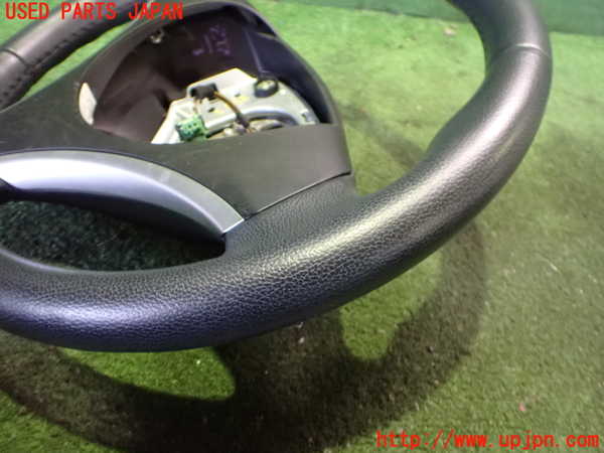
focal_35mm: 30
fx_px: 523
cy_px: 226
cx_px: 302
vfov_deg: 46.8
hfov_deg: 60.0
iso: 1600
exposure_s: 1/30
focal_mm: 5.4
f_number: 2.3
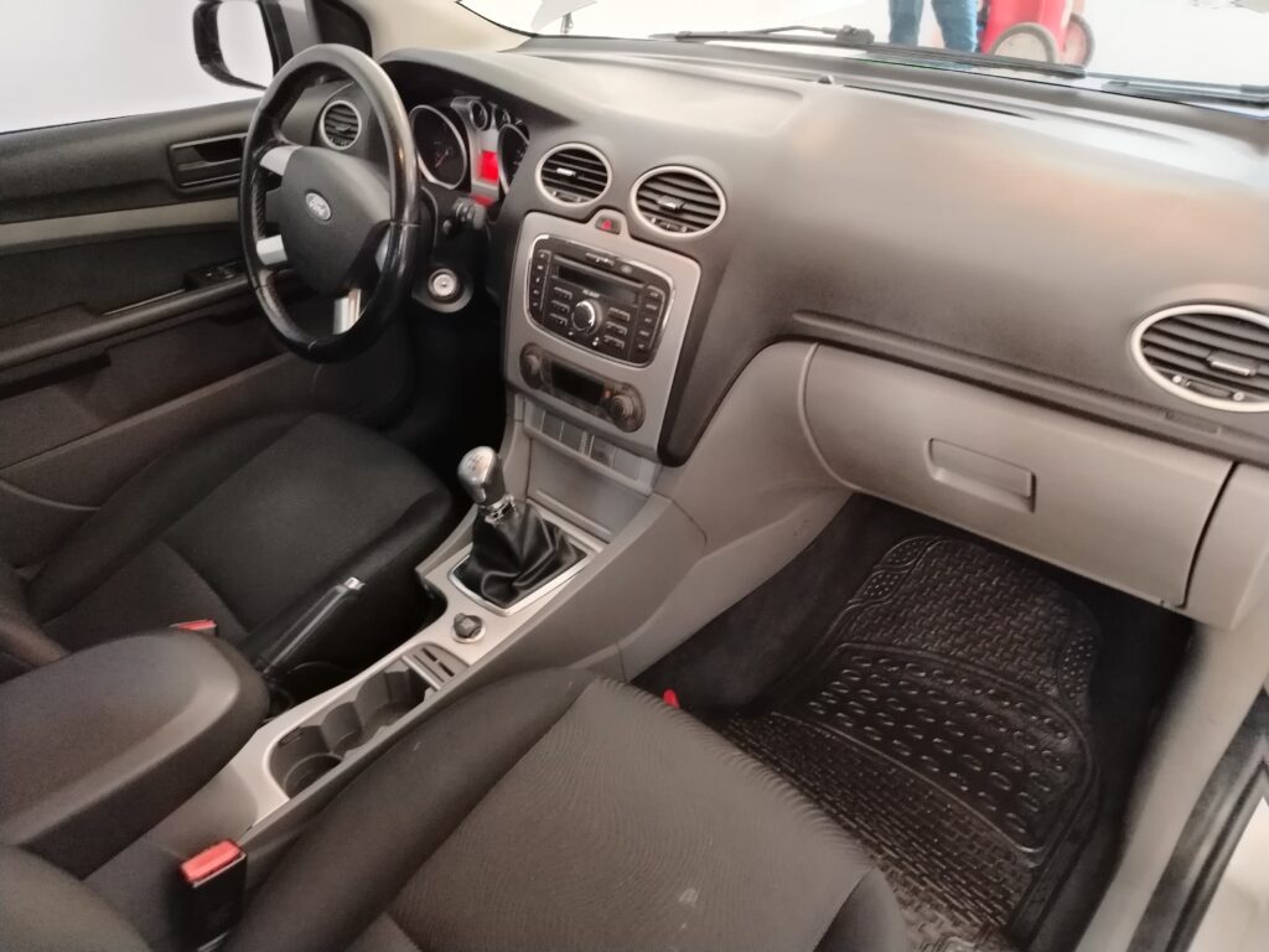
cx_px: 634
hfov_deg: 71.6
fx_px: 880
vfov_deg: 56.8
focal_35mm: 24
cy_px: 476
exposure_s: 1/25
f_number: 1.75
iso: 1722
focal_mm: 5.25
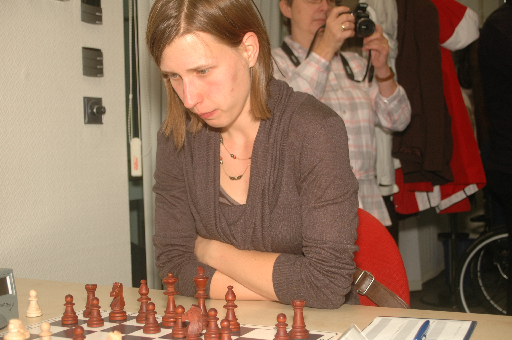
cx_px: 256
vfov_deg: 26.4
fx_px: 725
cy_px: 170
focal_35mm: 51
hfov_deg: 38.9
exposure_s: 1/60
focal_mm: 34
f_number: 4.8
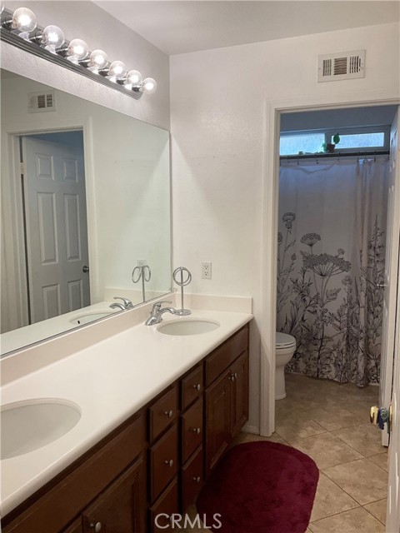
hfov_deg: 48.2
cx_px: 200
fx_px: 447
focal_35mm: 29
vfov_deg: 61.7
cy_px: 266
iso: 25
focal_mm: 3
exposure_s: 1/120
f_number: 1.8
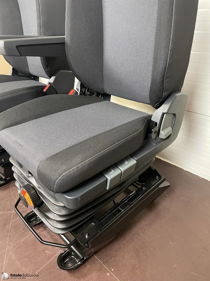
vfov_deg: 67.3
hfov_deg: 53.1
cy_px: 140
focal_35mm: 26
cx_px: 105
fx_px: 210
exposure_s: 1/50
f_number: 1.6
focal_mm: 4.2
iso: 500
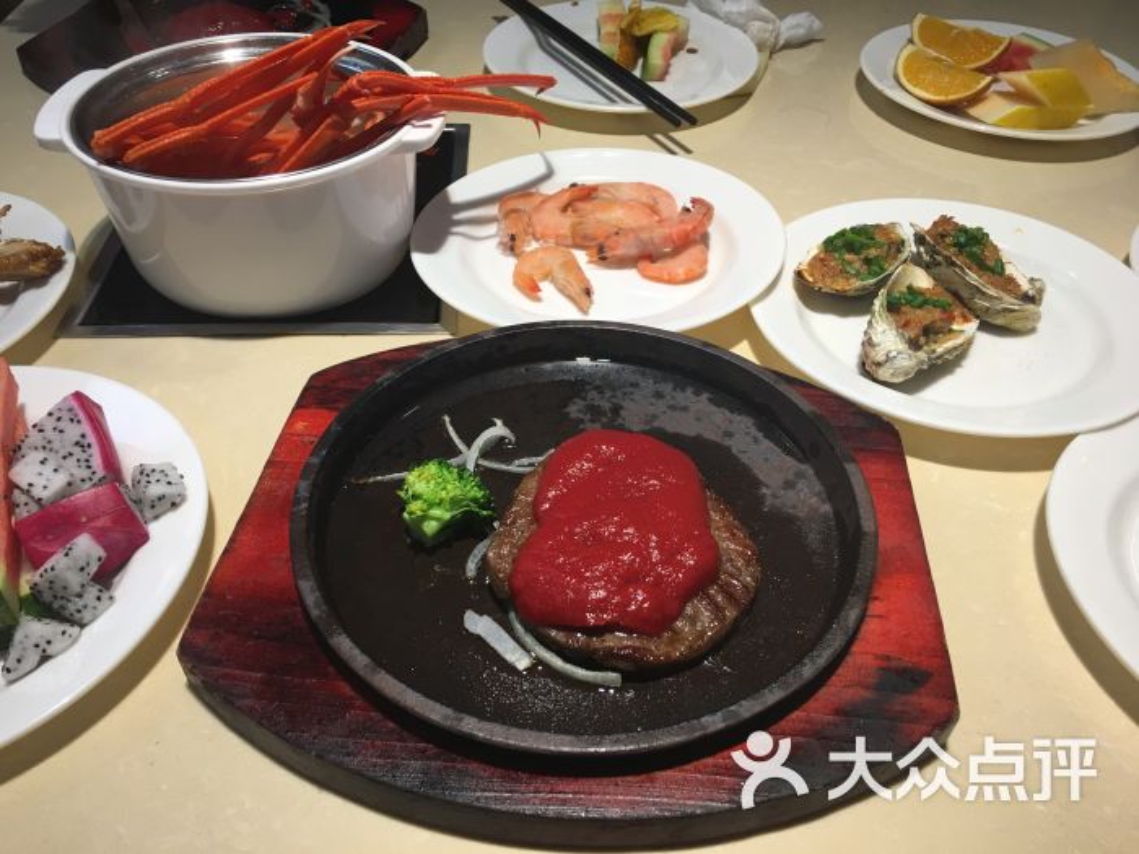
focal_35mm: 29
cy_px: 427
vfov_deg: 48.2
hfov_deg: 61.7
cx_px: 570
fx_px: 954
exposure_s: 1/33
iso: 32
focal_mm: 4.15
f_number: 2.2
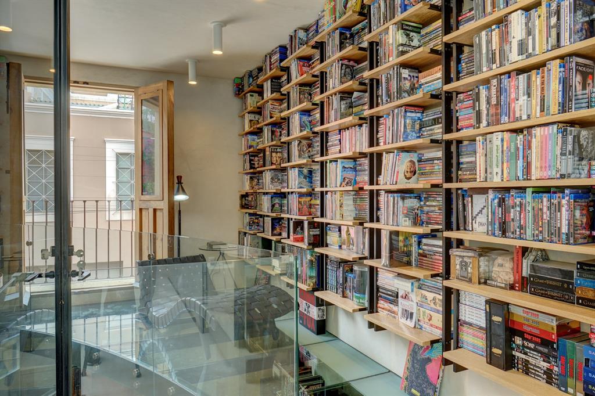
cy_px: 198
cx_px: 298
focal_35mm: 24
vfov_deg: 53.1
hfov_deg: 73.8
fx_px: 397
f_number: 8
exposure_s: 1/13
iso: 100
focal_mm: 16
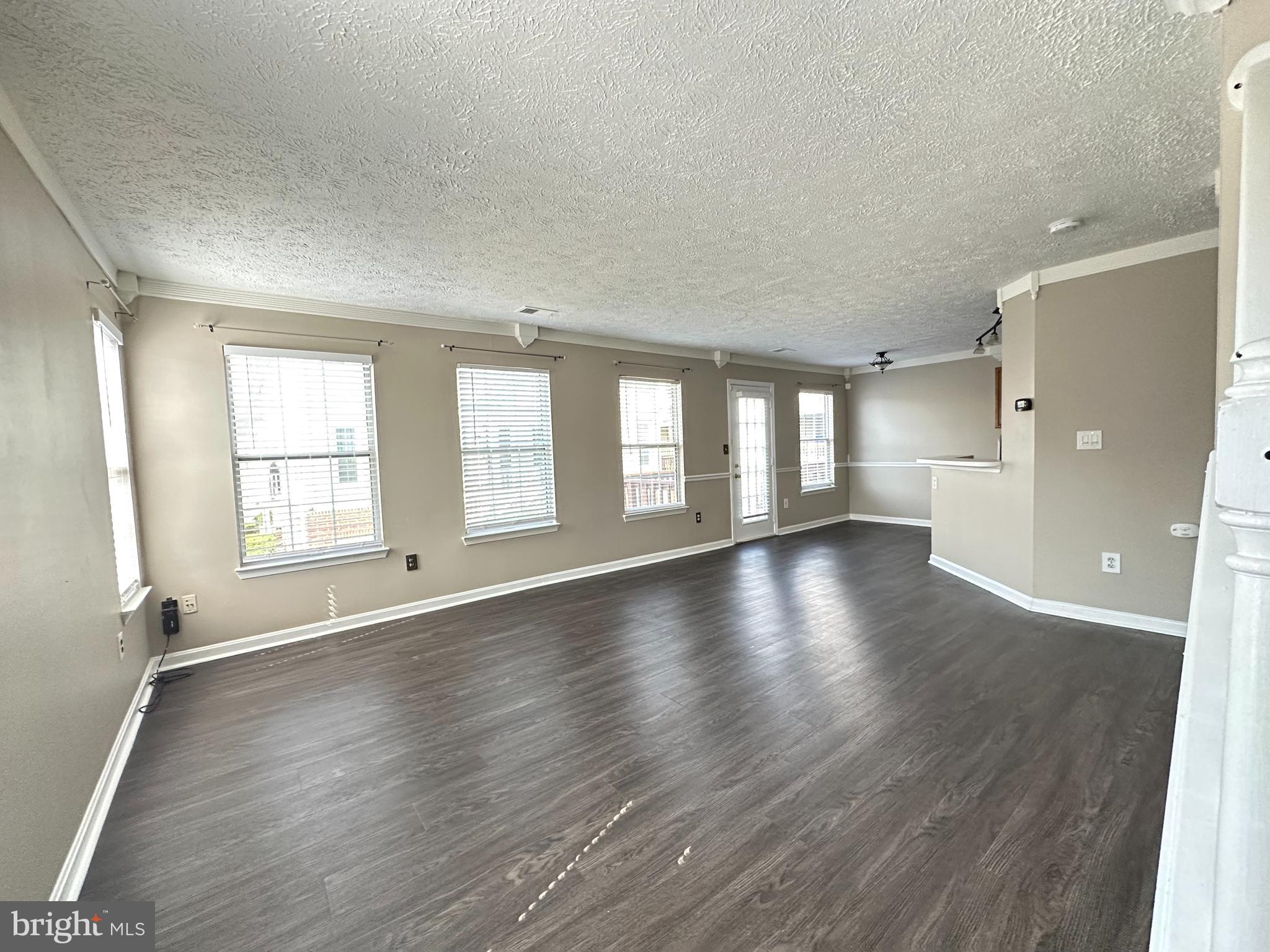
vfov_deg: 85.7
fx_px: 514
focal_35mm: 14
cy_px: 476
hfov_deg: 102.1
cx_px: 635
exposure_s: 1/60
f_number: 2.2
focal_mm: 2.22
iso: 500
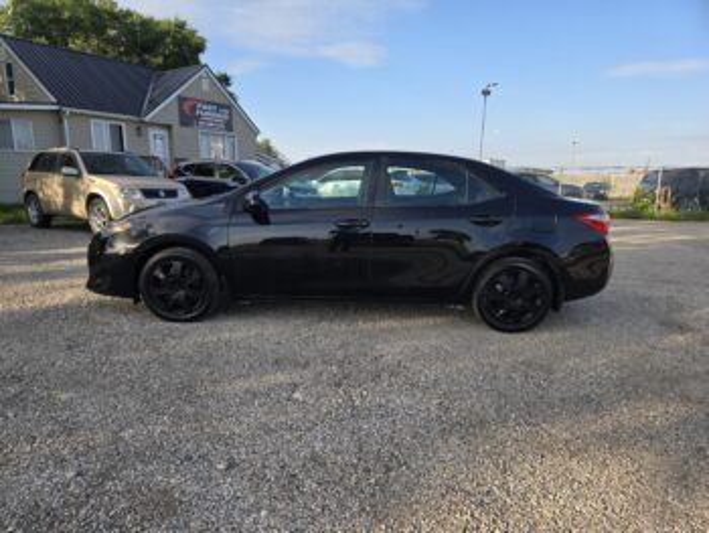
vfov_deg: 58.9
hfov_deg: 73.9
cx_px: 354
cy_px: 266
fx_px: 471
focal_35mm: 23
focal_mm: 5.4
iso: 80
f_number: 1.8
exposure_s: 1/2180
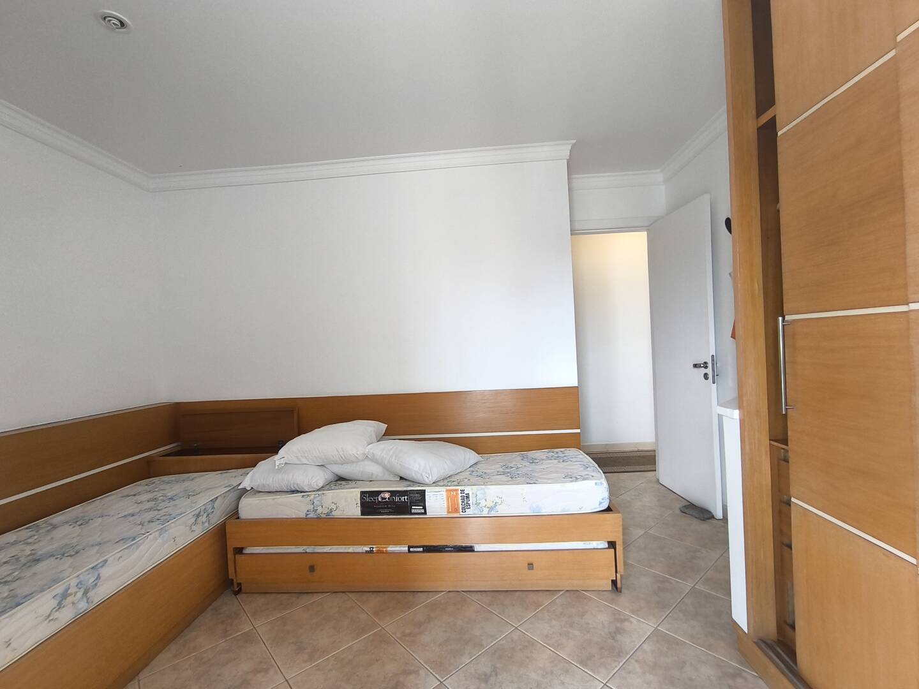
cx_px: 460
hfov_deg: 94.5
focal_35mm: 16
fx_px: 425
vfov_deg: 78.1
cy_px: 344
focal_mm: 1.65
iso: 200
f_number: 2.2
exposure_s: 1/40
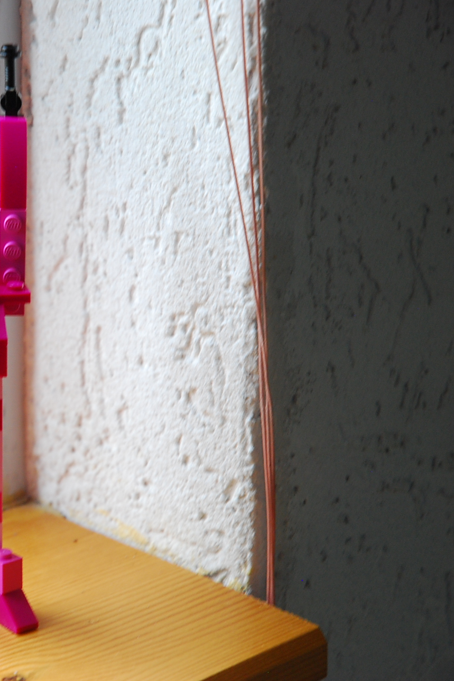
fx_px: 2988
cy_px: 342
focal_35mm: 158
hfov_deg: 8.6
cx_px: -35
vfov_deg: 13.0
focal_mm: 70
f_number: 4.5
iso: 400
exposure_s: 1/50
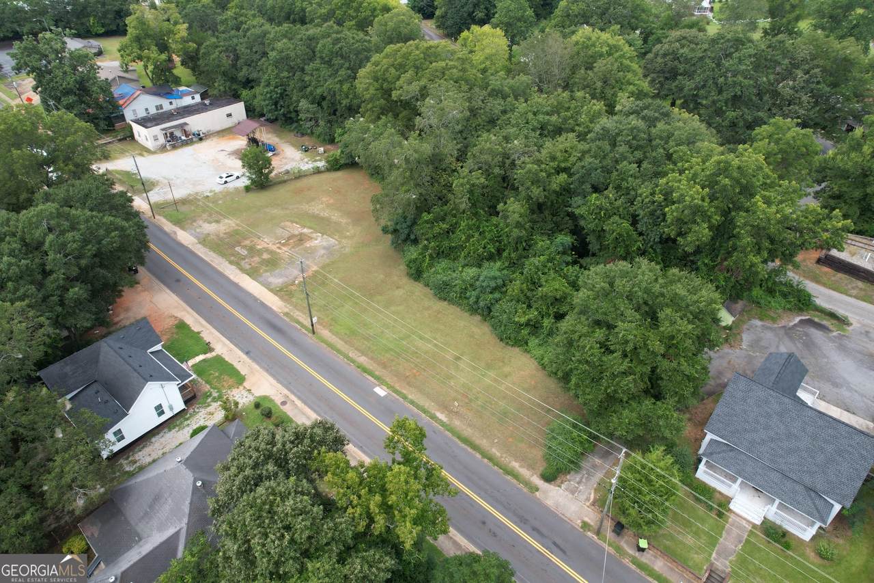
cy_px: 292
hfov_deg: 78.6
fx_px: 534
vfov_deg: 57.2
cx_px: 437
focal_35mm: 22
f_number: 2.8
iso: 100
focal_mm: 8.38
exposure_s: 1/500
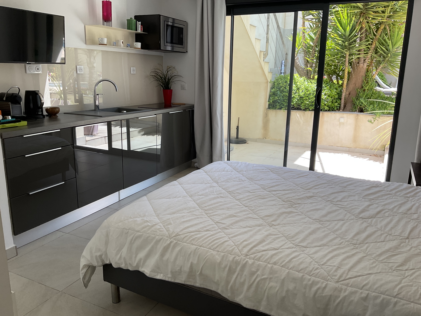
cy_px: 158
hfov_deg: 61.7
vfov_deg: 48.2
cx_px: 210
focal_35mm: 29
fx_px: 353
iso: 16
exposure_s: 1/174
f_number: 1.8
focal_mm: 3
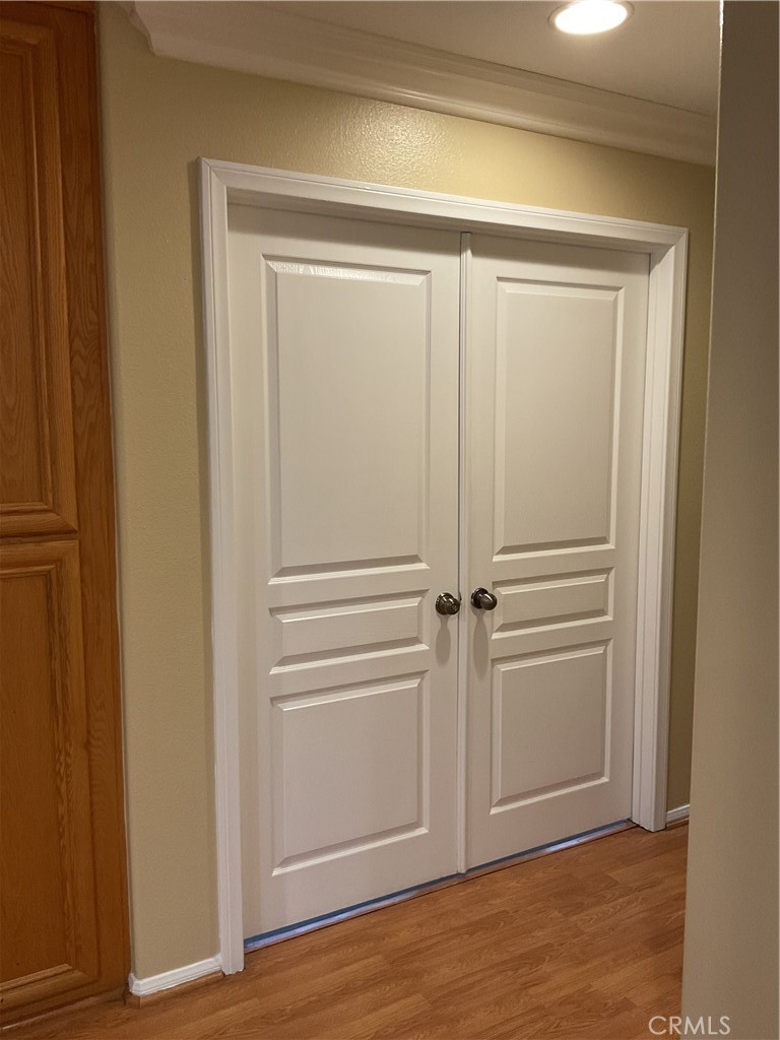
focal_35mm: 29
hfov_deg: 48.2
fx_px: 871
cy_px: 520
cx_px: 390
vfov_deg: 61.7
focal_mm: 3
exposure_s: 1/60
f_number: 1.8
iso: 100
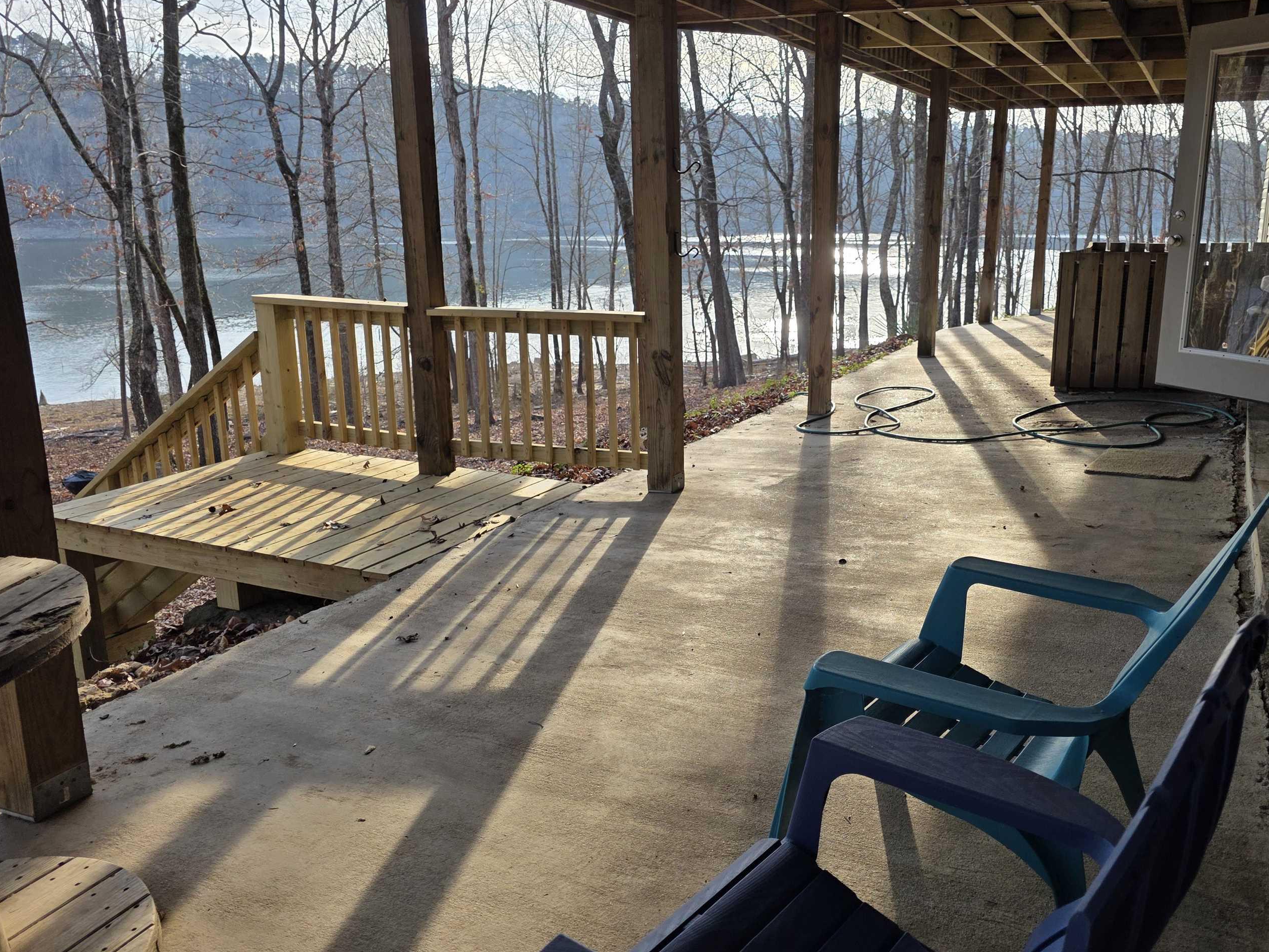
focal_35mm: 28
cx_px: 738
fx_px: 1027
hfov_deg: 63.1
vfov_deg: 49.7
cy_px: 446
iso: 80
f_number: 1.7
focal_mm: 6.3
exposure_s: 1/2277
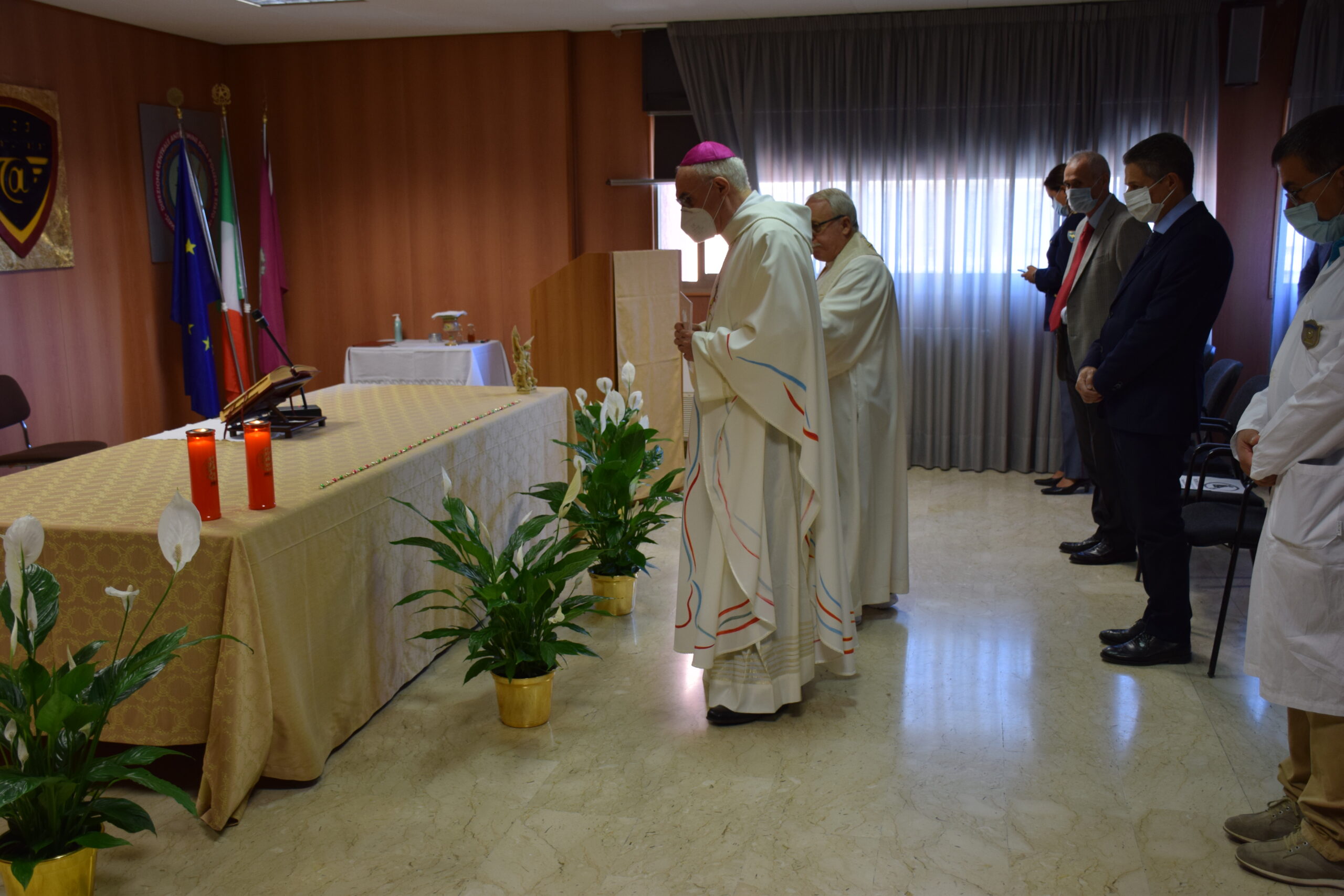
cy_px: 448
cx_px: 672
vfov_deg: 36.9
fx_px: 1344
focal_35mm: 36
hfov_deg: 53.1
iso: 450
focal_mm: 24
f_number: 4
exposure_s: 1/60
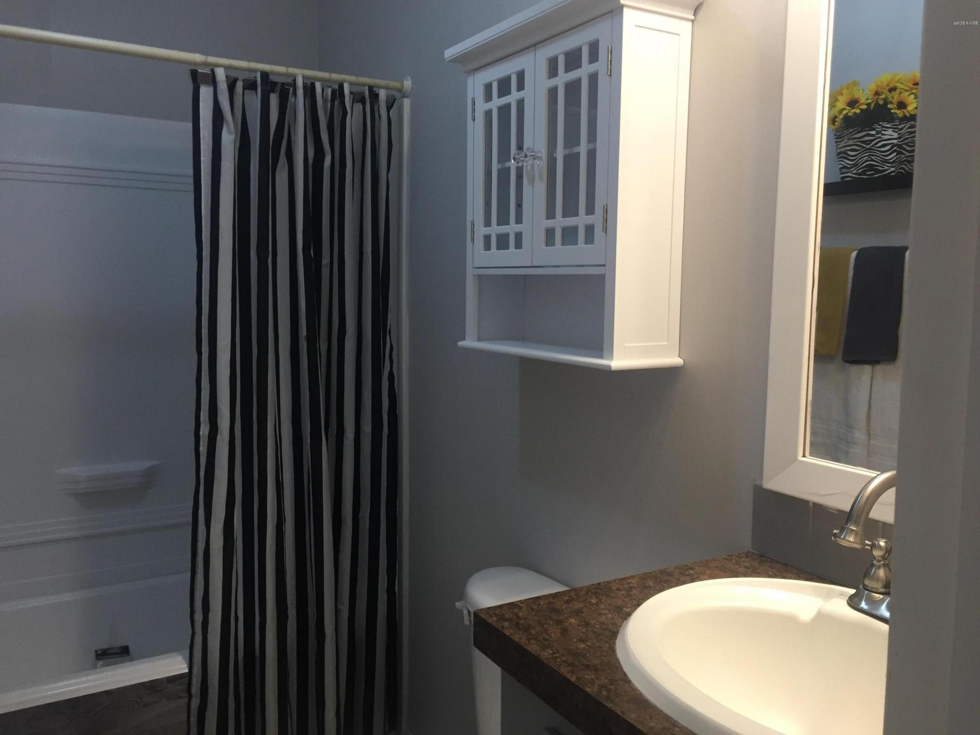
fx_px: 821
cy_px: 368
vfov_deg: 48.2
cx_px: 490
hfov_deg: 61.7
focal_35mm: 29
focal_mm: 4.15
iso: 40
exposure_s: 1/30
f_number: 2.2
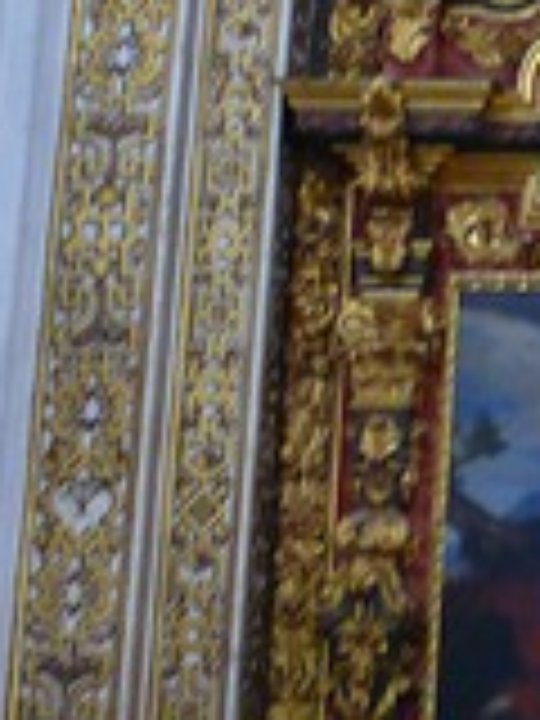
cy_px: 342
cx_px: 1076
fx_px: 3890
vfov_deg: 10.6
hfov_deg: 7.6
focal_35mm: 187
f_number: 2.8
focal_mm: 8.4
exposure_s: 1/6
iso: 200
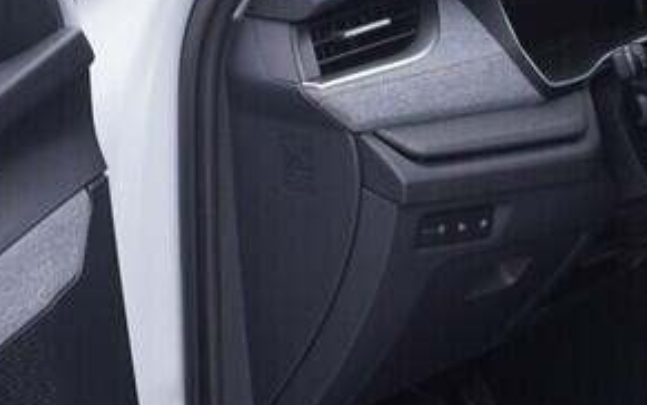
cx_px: 643
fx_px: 2275
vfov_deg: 10.2
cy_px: 230
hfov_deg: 15.9
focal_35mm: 129
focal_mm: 24
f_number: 3.2
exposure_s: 1/50
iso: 125
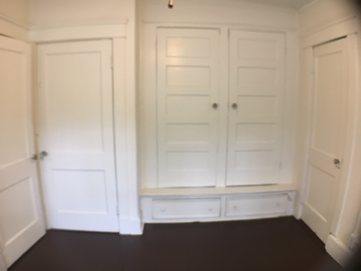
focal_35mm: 29
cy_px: 136
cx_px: 180
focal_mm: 4.15
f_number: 2.2
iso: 100
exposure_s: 1/33
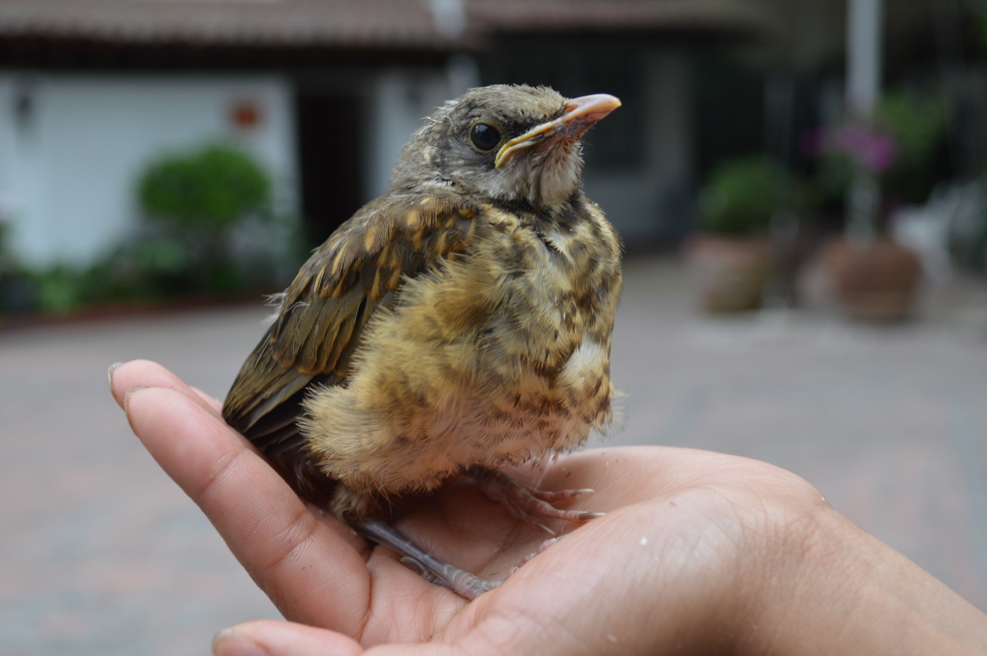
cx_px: 494
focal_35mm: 51
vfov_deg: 26.4
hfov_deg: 38.9
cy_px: 328
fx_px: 1397
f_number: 5.6
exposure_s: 1/125
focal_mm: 34
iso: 100
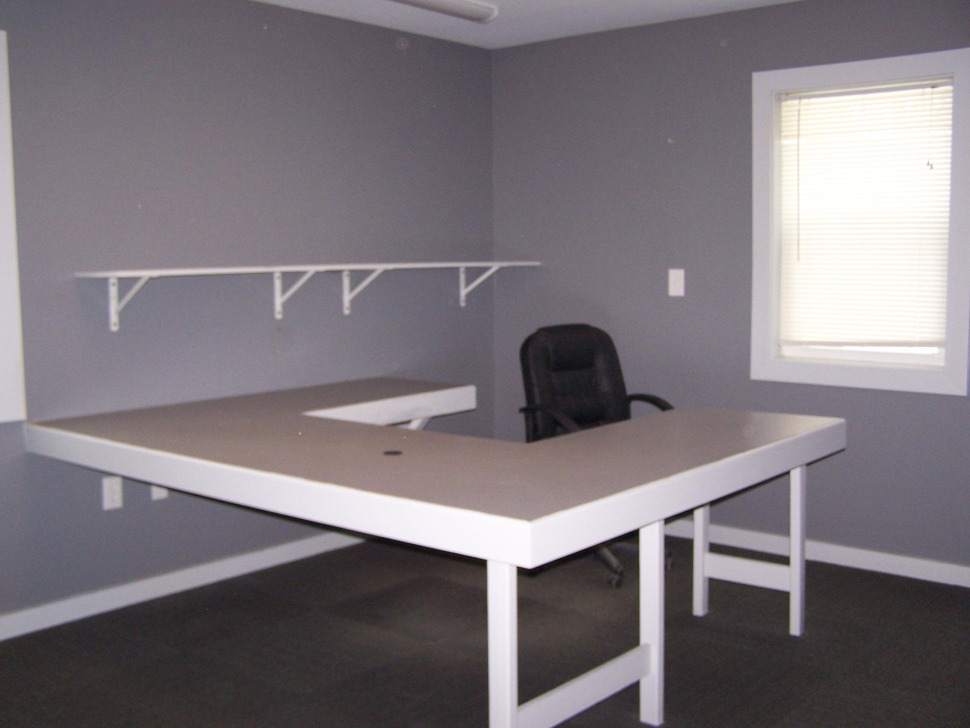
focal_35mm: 38
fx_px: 1065
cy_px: 364
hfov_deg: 49.0
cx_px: 485
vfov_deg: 37.7
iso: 140
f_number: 2.8
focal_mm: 6.3
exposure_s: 1/60
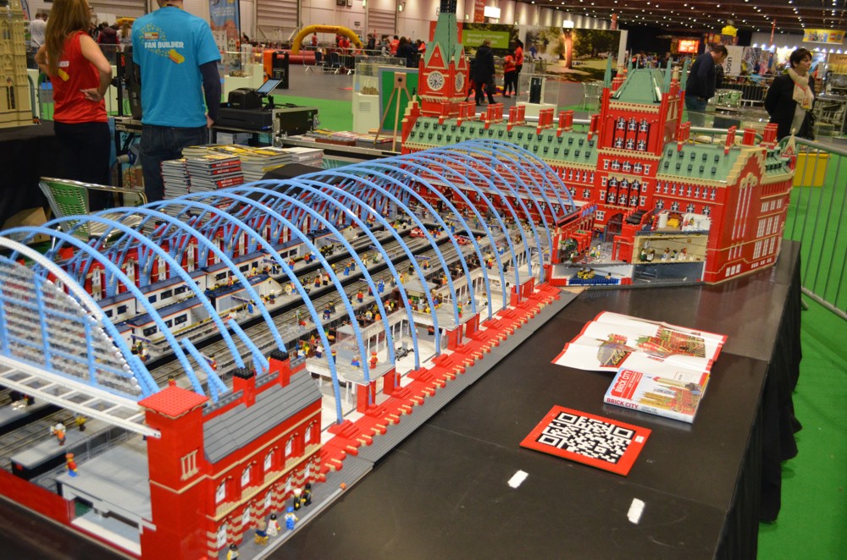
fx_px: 775
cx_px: 424
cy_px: 280
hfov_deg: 57.3
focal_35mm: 33
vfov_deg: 39.8
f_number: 4
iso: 1800
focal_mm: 22
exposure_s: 1/60
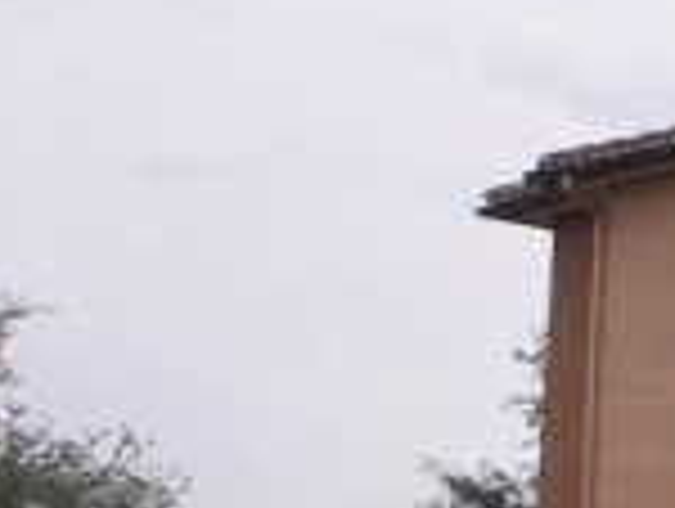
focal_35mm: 225
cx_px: 1674
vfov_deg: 6.6
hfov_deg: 8.0
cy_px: 620
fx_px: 4394
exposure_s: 1/250
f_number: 3.5
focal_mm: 7.1
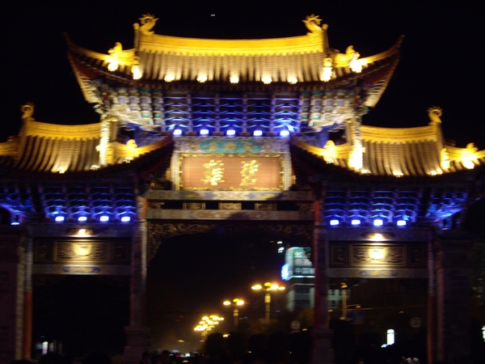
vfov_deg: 16.1
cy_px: 182
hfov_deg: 21.3
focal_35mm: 92
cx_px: 242
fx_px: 1289
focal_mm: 19.4
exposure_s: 1/8
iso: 400
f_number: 4.8
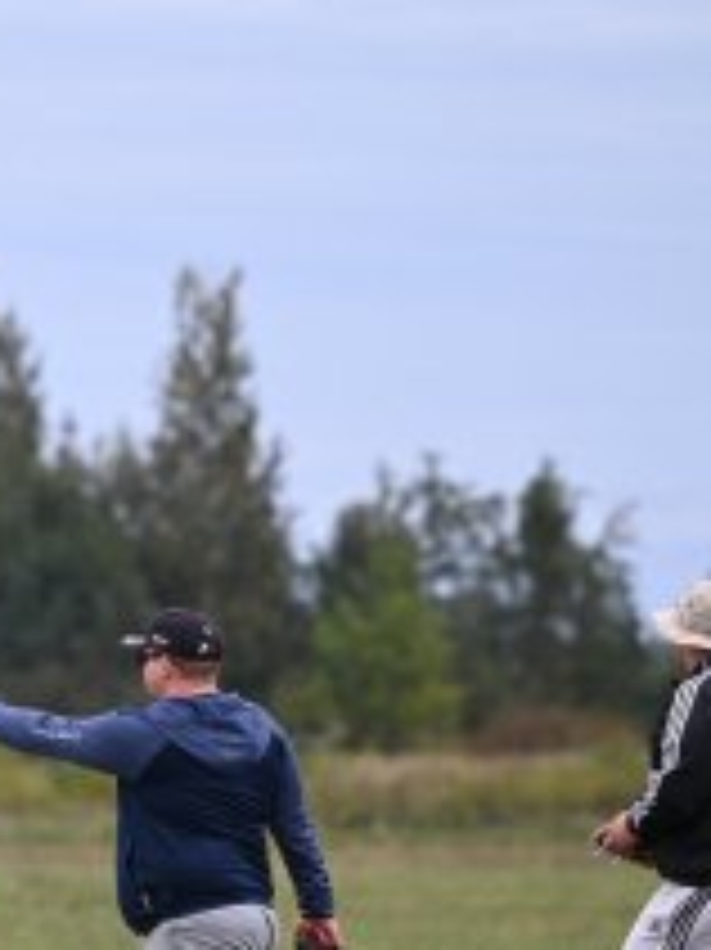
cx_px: -97
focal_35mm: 613
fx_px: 16805
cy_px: 639
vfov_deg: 3.2
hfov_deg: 2.4
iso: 640
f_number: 6
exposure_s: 1/1000
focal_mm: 270
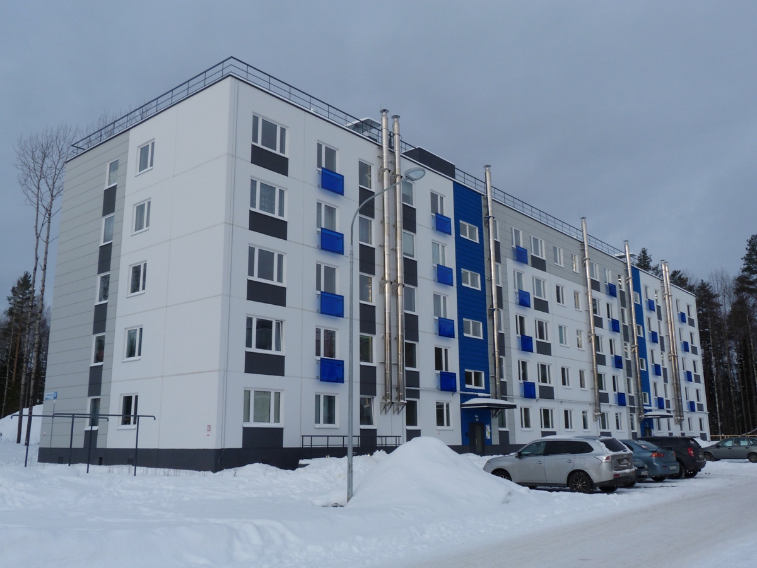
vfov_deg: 45.4
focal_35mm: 31
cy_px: 284
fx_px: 678
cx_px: 378
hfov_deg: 58.4
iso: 80
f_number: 5.6
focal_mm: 5.6
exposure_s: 1/320
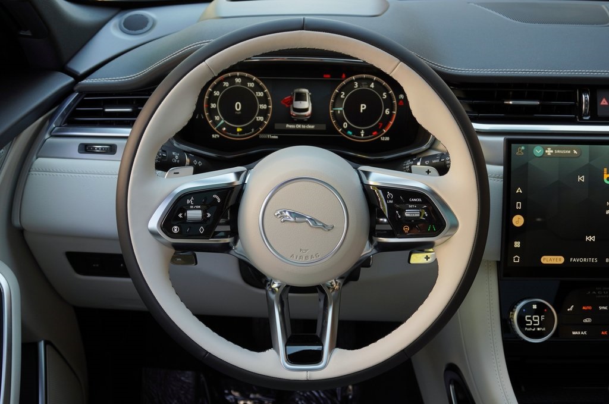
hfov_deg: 48.0
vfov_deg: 32.9
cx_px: 304
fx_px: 684
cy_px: 202
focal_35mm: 40
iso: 100
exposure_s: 1/60
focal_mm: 27
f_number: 5
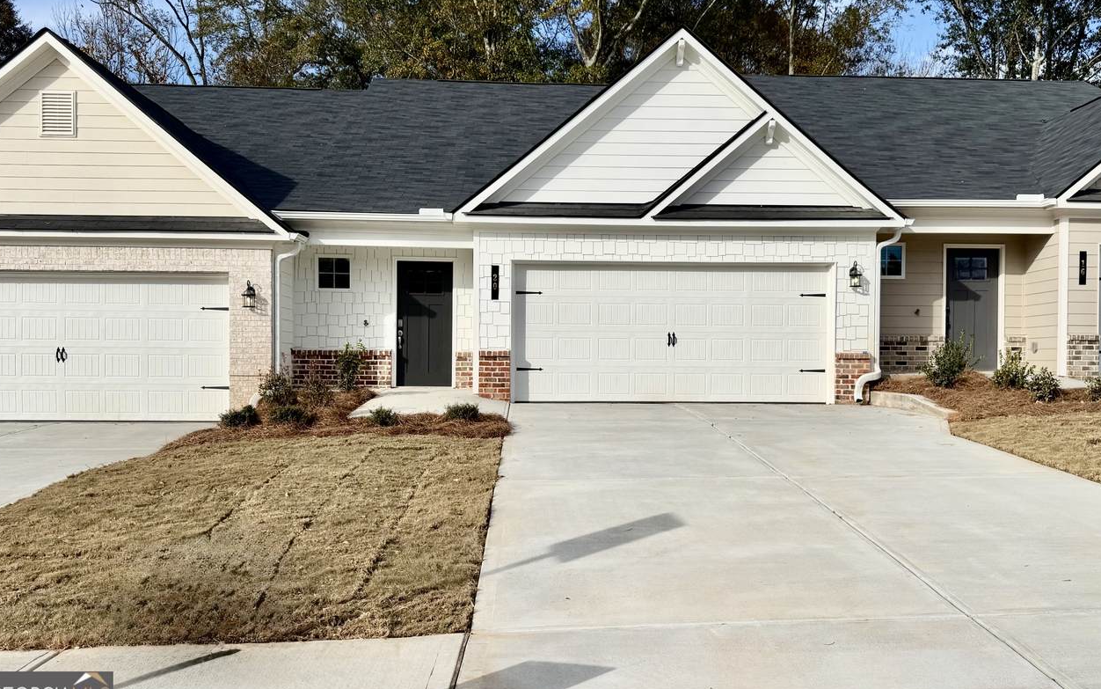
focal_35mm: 26
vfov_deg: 47.5
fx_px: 780
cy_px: 291
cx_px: 550
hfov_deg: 70.4
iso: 80
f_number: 1.78
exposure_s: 1/5814
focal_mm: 6.76
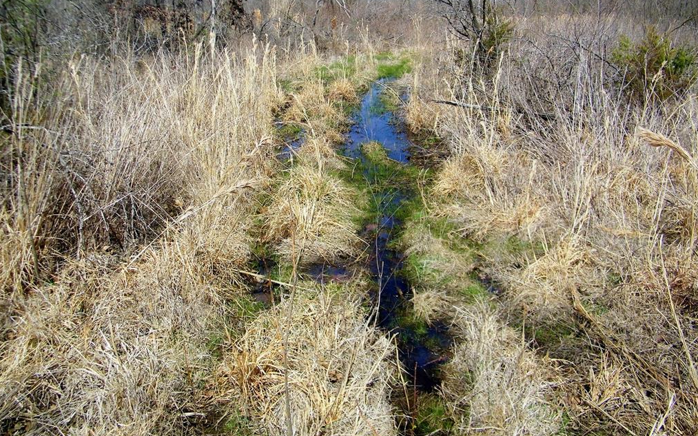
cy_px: 173
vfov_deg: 41.6
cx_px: 348
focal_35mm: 30
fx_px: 571
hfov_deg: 62.9
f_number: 7
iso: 80
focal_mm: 5
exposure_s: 1/250
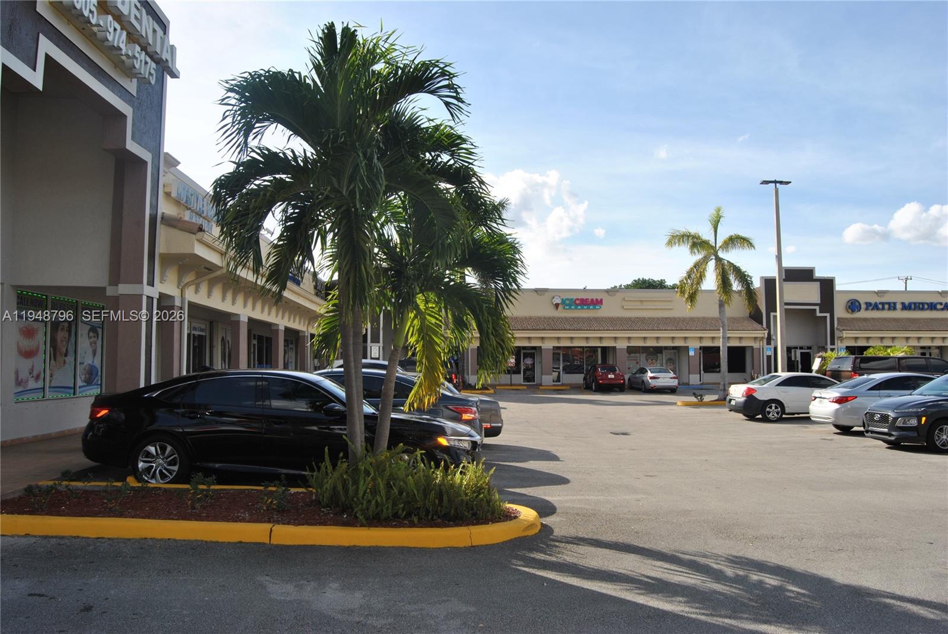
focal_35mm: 27
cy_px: 317
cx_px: 474
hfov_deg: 67.3
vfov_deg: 48.0
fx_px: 712
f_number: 9
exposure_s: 1/200
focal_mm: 18
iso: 100
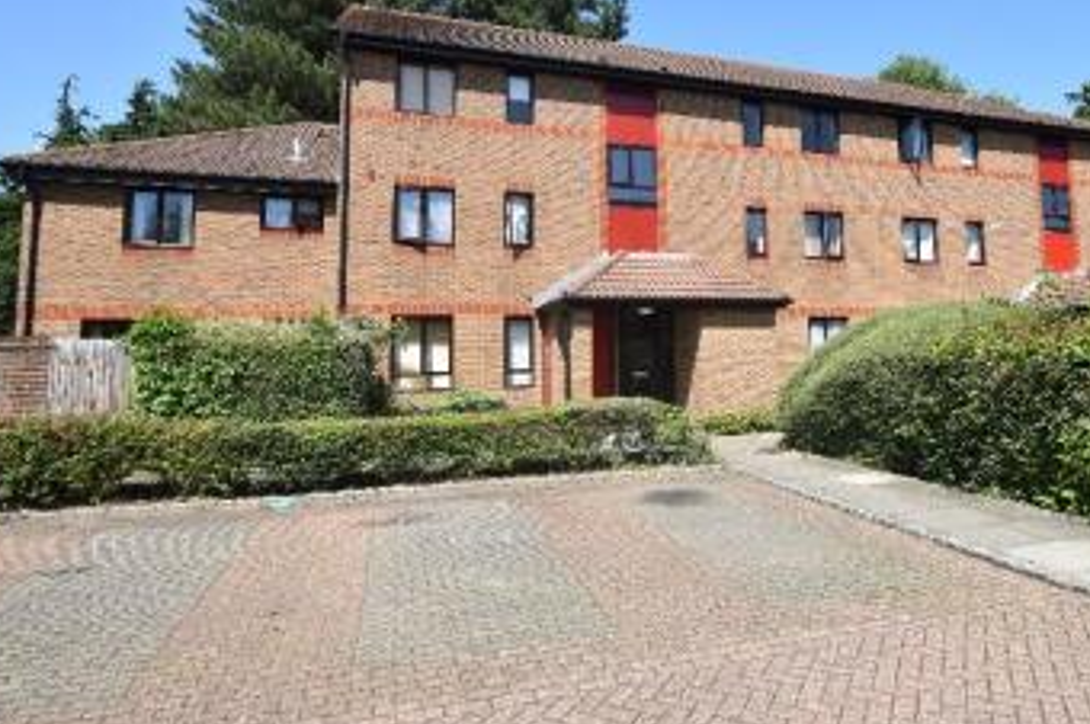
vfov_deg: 58.7
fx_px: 635
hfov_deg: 80.1
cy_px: 274
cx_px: 664
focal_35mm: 21
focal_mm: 10
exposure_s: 1/400
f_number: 8
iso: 200
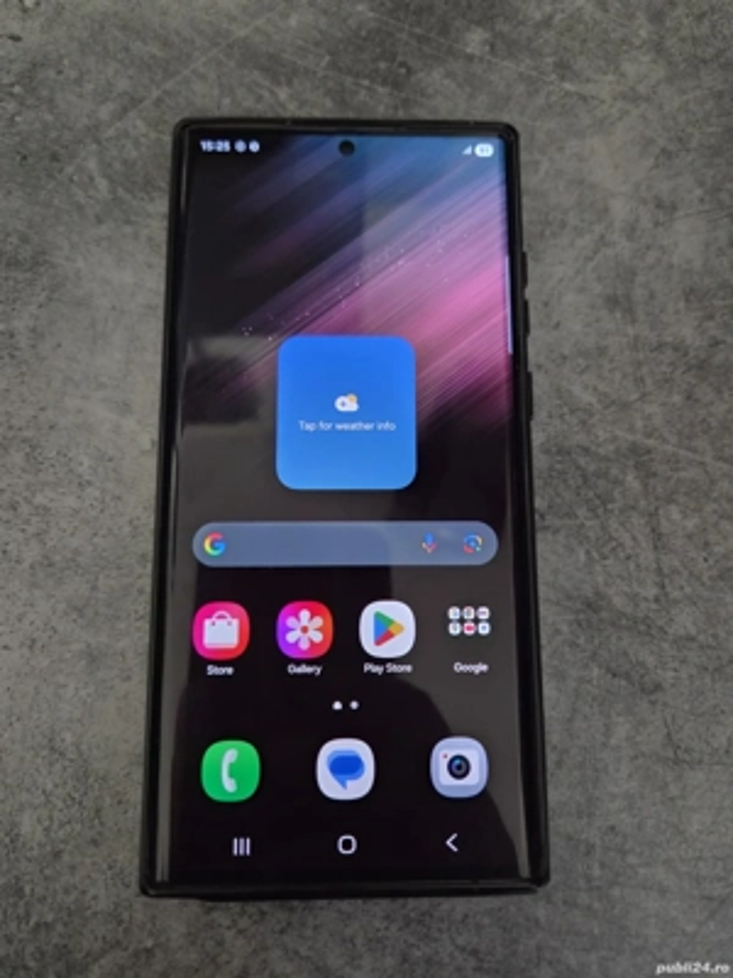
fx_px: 649
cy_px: 489
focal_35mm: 23
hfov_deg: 58.9
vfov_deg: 73.9
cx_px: 366
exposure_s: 1/60
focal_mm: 5.4
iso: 640
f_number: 1.8
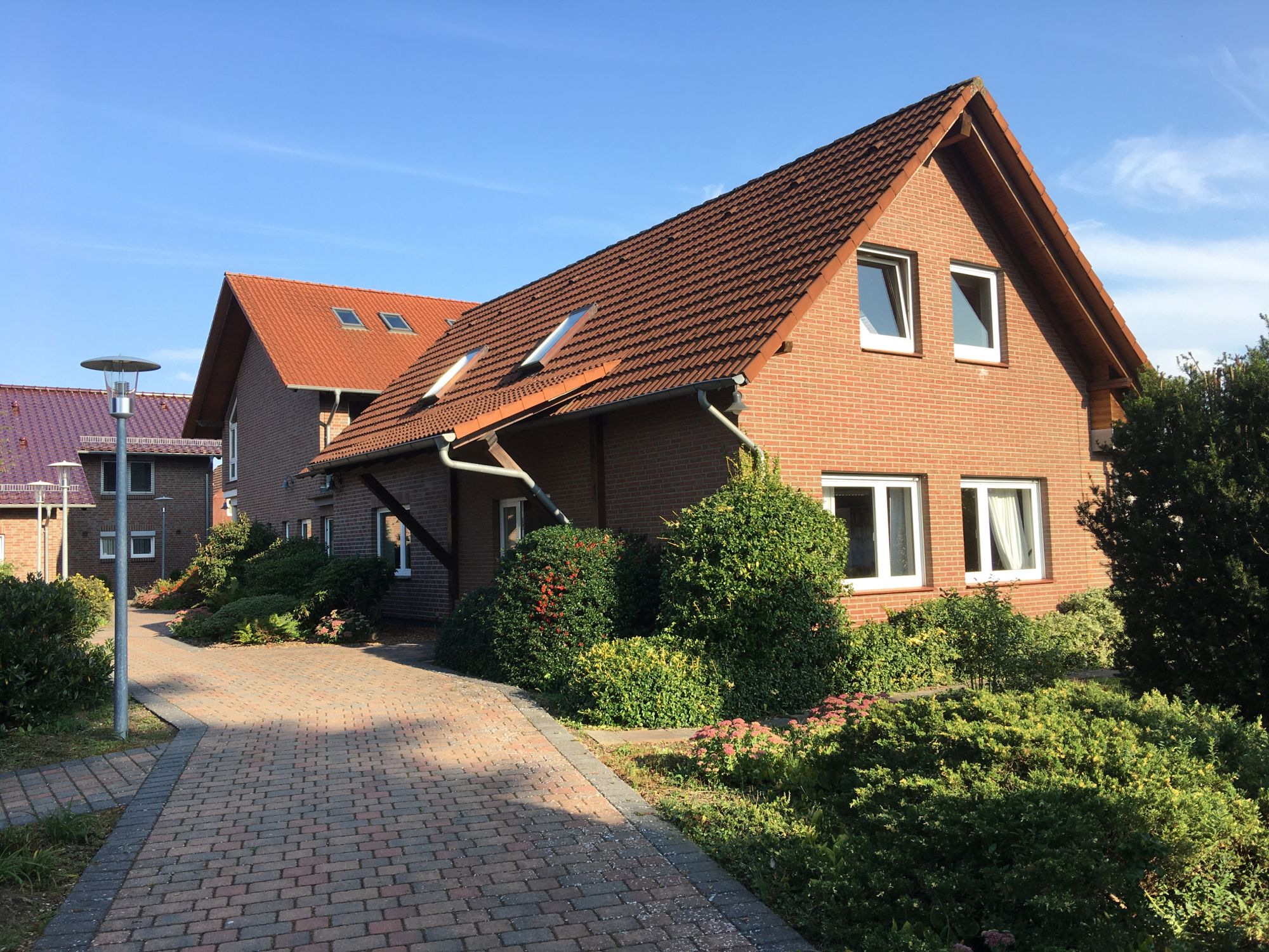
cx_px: 634
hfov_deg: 61.7
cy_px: 476
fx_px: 1063
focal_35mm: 29
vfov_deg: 48.2
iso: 25
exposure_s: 1/610
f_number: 2.2
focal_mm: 4.15
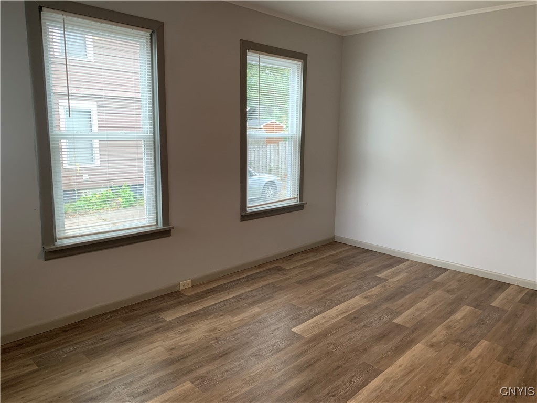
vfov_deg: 53.1
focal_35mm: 26
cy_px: 202
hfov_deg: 67.3
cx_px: 268
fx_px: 403
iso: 320
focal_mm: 4.25
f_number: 1.8
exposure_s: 1/60
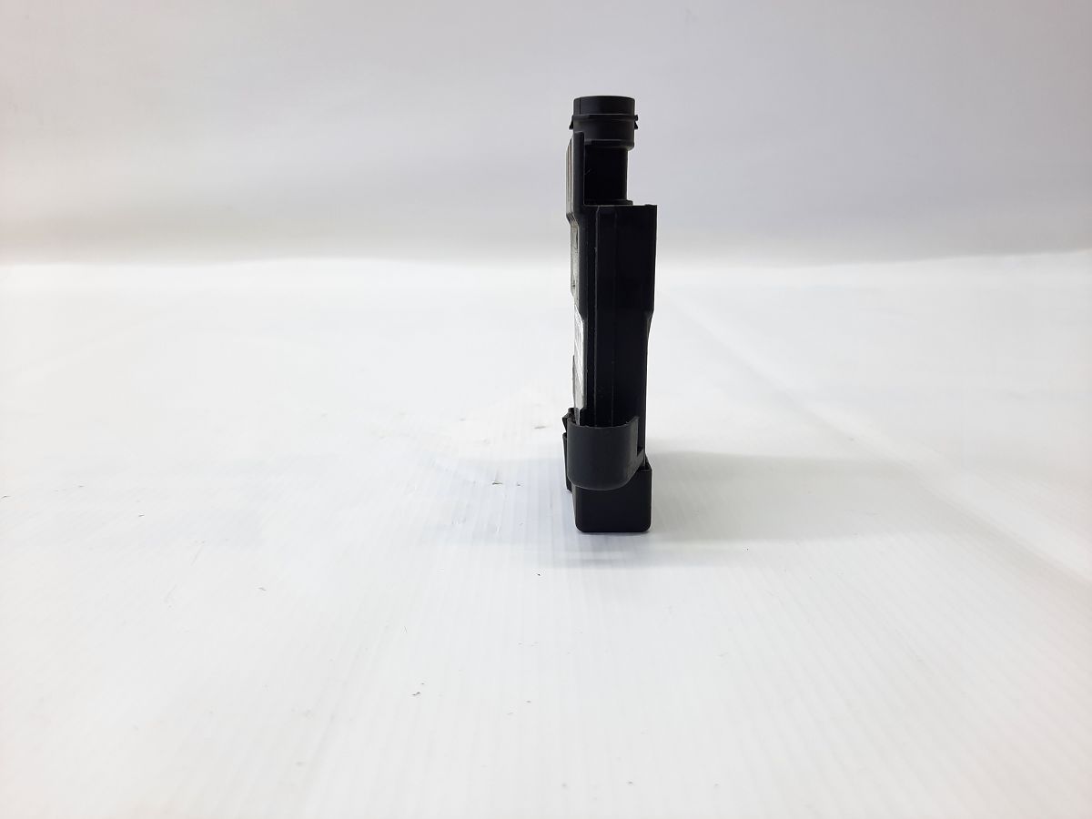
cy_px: 410
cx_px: 546
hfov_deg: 69.4
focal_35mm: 25
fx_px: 789
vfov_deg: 54.9
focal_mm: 4.6
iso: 64
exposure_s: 1/50
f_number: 2
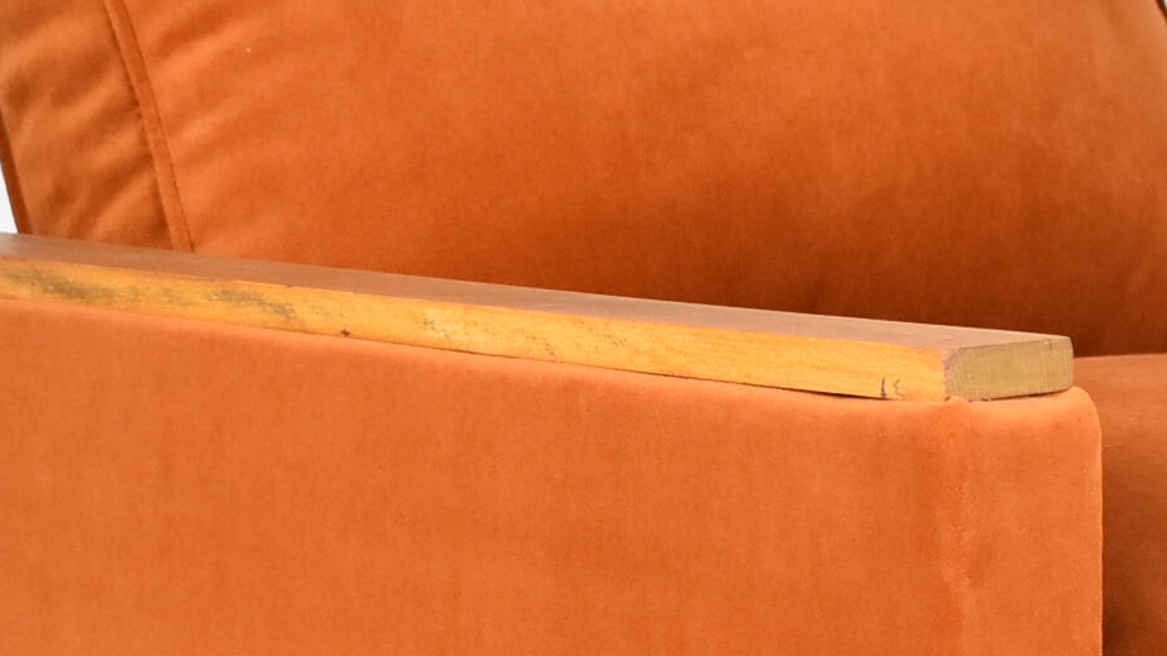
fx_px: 4261
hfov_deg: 15.5
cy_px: 777
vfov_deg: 8.7
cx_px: 928
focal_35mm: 138
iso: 1400
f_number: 4
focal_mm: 27
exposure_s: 1/125
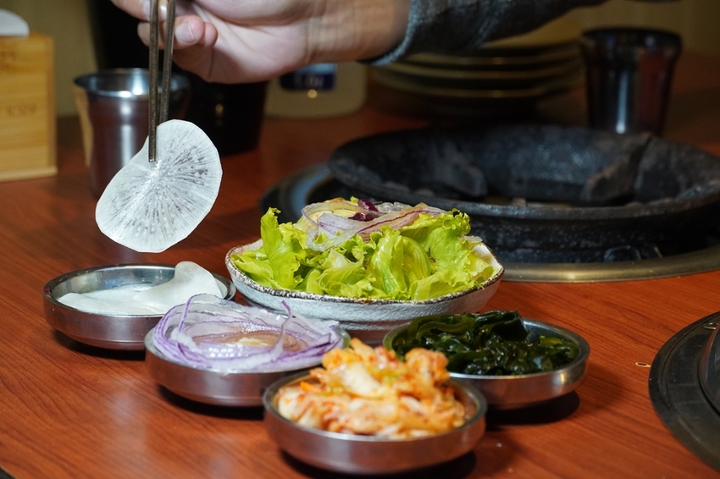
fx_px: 2069
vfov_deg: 13.2
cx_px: 360
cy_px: 240
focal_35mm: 104
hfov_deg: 19.7
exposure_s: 1/80
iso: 2000
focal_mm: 69
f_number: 5.6
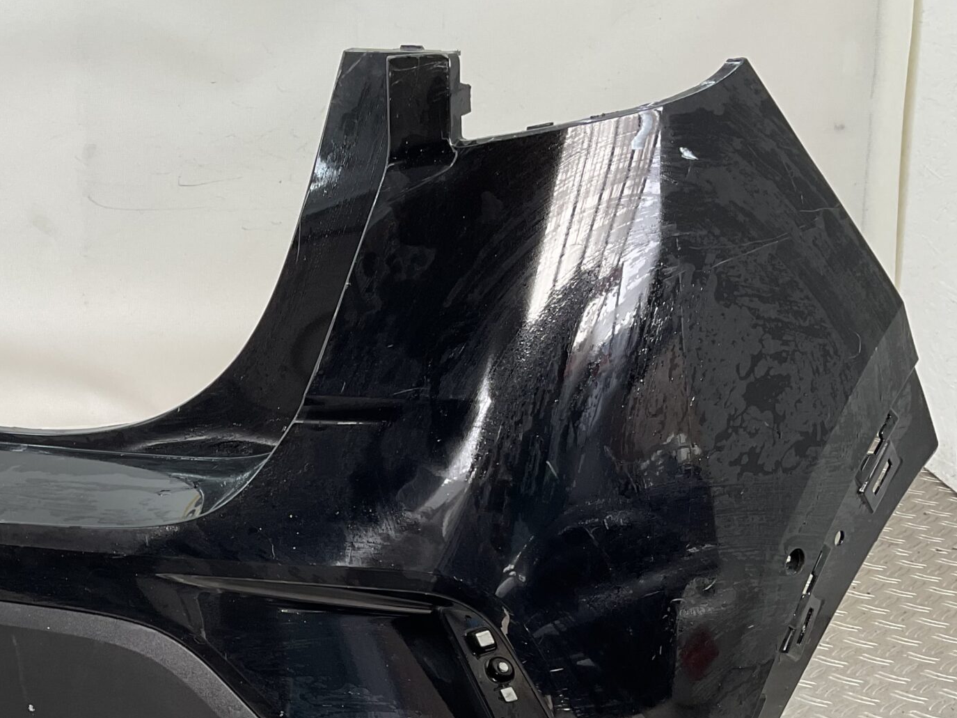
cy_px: 554
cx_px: 99
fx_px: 1493
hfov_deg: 33.7
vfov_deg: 26.6
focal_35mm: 54
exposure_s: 1/100
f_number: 1.8
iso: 20
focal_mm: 3
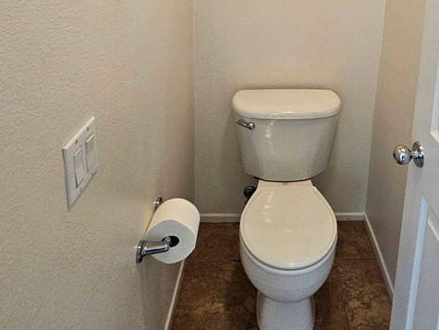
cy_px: 13
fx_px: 355
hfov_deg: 62.0
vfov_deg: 43.8
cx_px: 289
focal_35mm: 28
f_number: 2.2
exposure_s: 1/60
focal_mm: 2.2
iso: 250
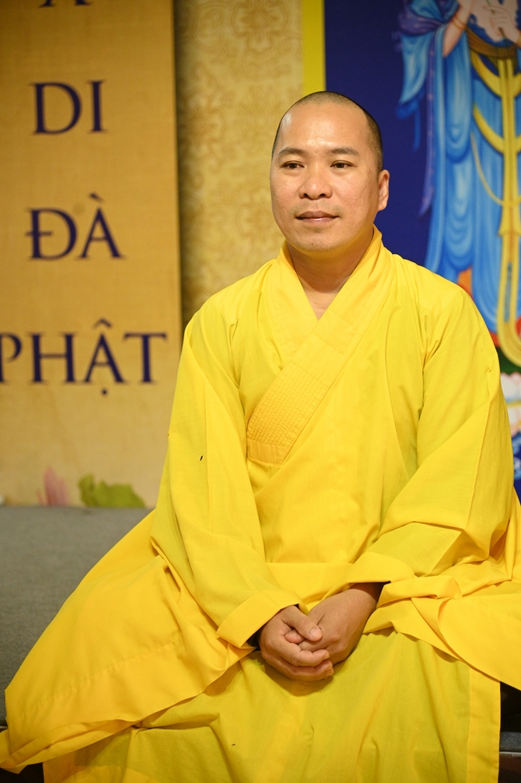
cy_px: 392
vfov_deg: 19.5
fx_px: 2282
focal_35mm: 105
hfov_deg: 13.0
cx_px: 260
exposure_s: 1/200
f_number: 4
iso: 5000
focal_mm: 105
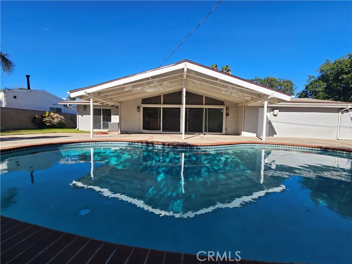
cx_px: 176
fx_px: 132
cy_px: 132
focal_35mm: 13
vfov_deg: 89.9
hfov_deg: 106.2
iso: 50
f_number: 2.2
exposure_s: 1/1380
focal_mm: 2.2
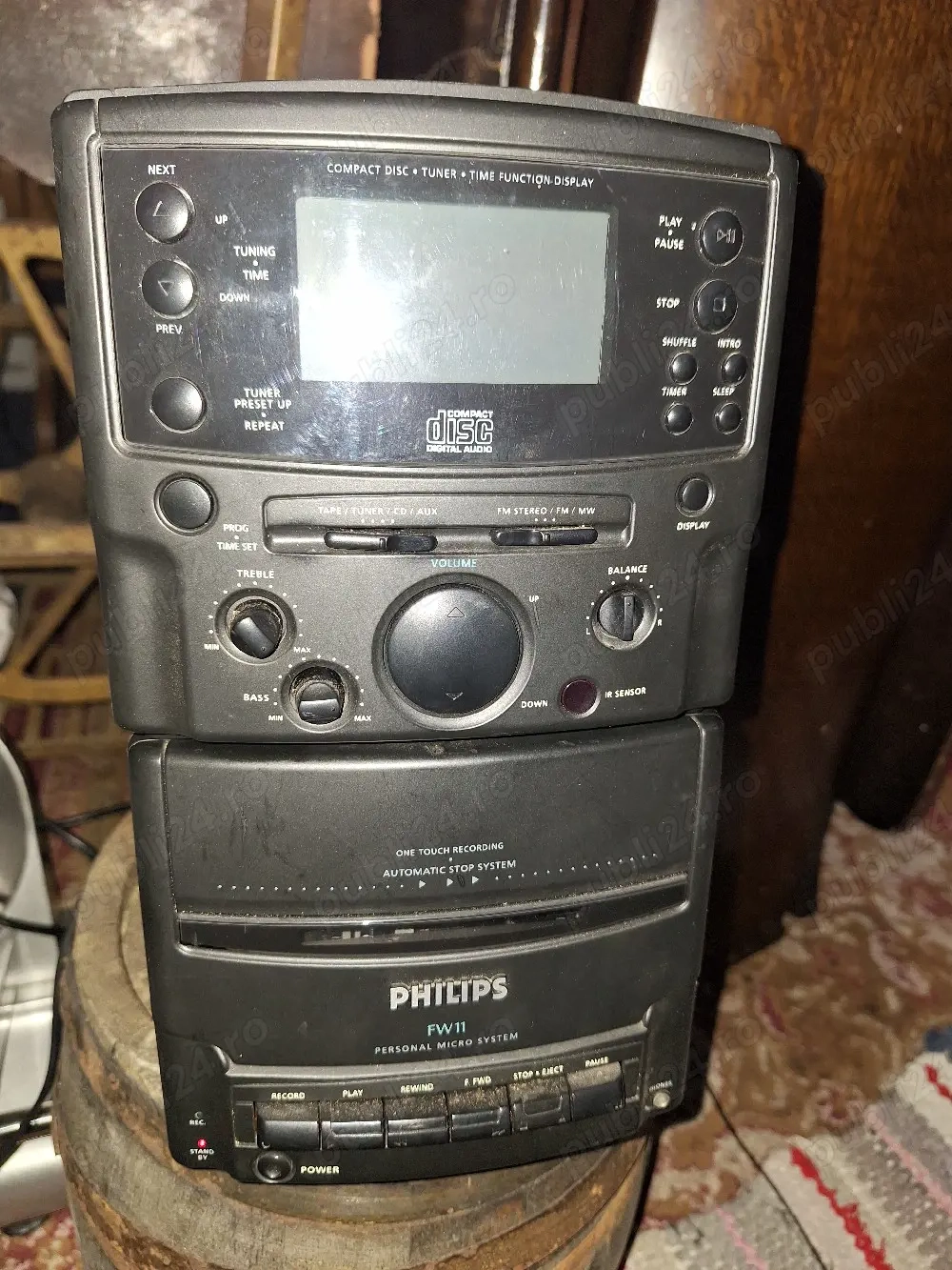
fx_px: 843
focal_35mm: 23
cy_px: 635
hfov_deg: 58.9
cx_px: 476
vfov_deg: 73.9
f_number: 1.8
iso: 100
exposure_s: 1/50
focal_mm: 5.54
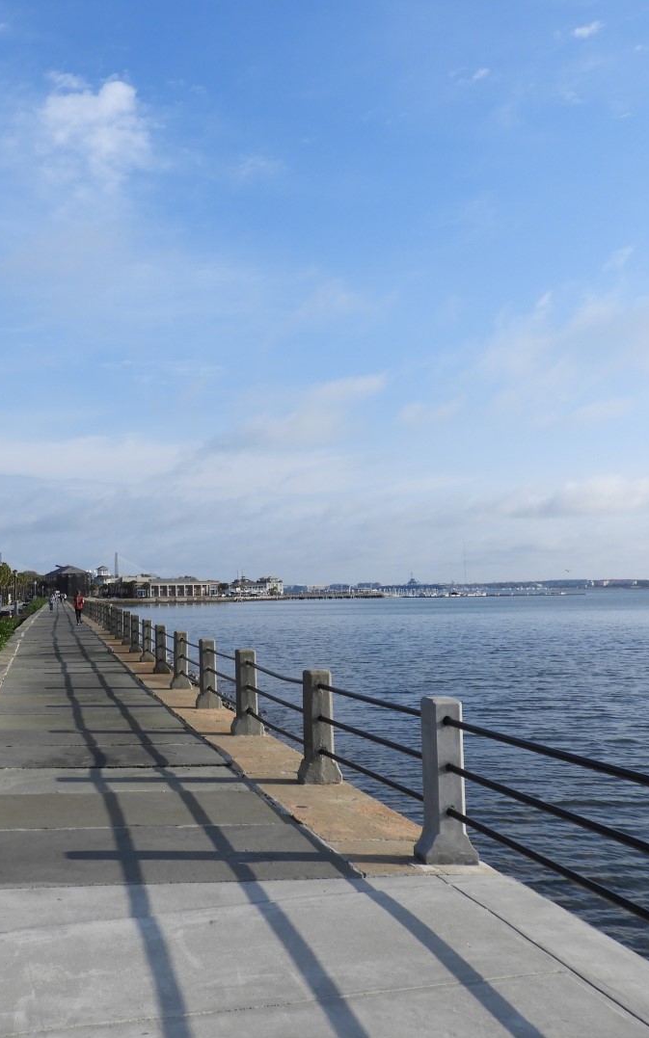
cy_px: 519
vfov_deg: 56.7
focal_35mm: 34
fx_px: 962
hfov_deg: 36.0
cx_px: 129
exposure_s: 1/1600
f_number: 3.3
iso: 100
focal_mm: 4.3
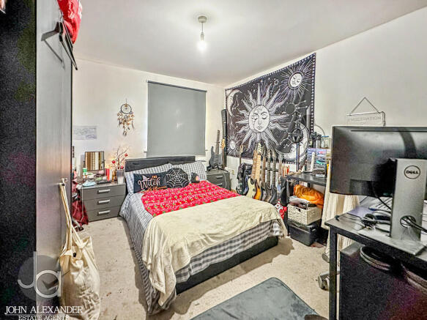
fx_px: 173
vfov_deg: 85.7
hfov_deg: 102.1
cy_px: 160
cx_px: 214
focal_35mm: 14
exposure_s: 1/30
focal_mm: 2.22
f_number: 2.2
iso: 1600
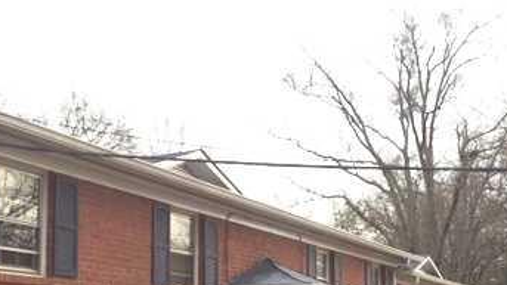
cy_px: 292
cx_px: 173
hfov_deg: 34.1
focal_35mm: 61
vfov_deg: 19.1
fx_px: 820
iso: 32
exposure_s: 1/838
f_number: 2.2
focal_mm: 4.12
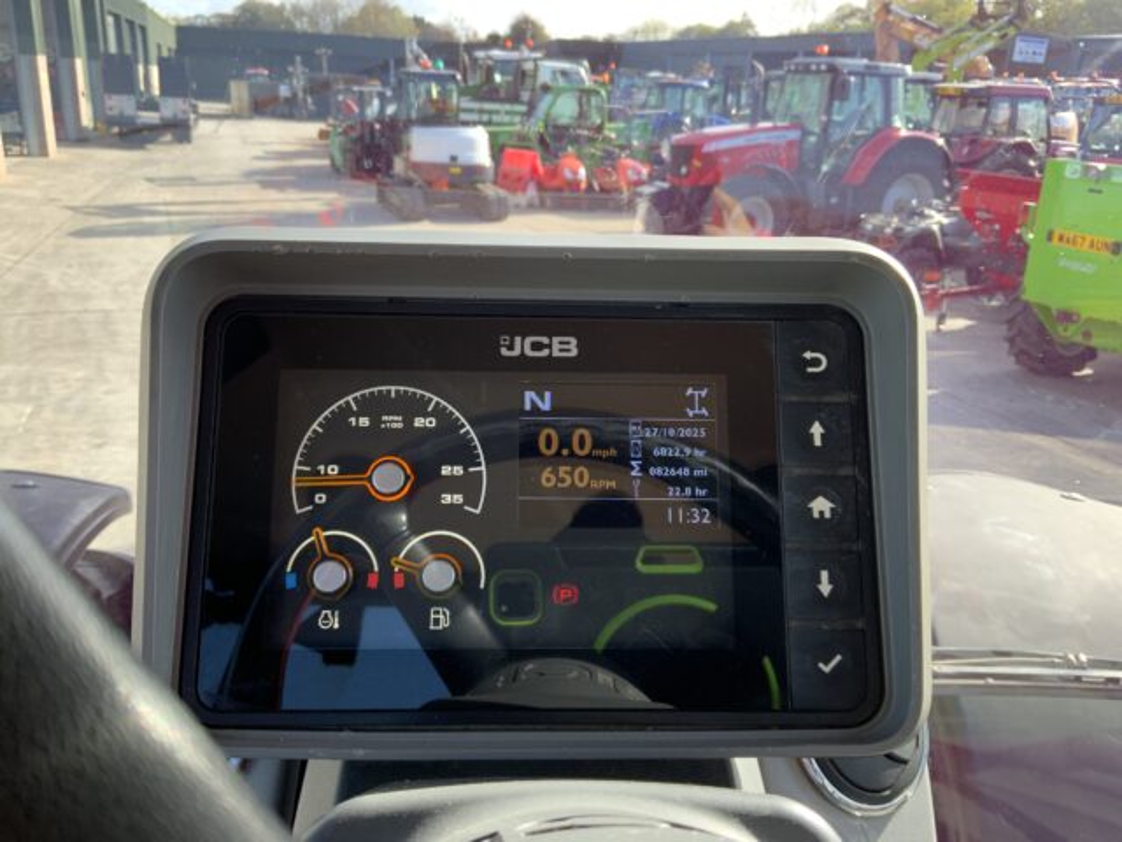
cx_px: 561
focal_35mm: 29
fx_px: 940
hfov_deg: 61.7
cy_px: 421
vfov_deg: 48.2
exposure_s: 1/149
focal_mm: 3
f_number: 1.8
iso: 16
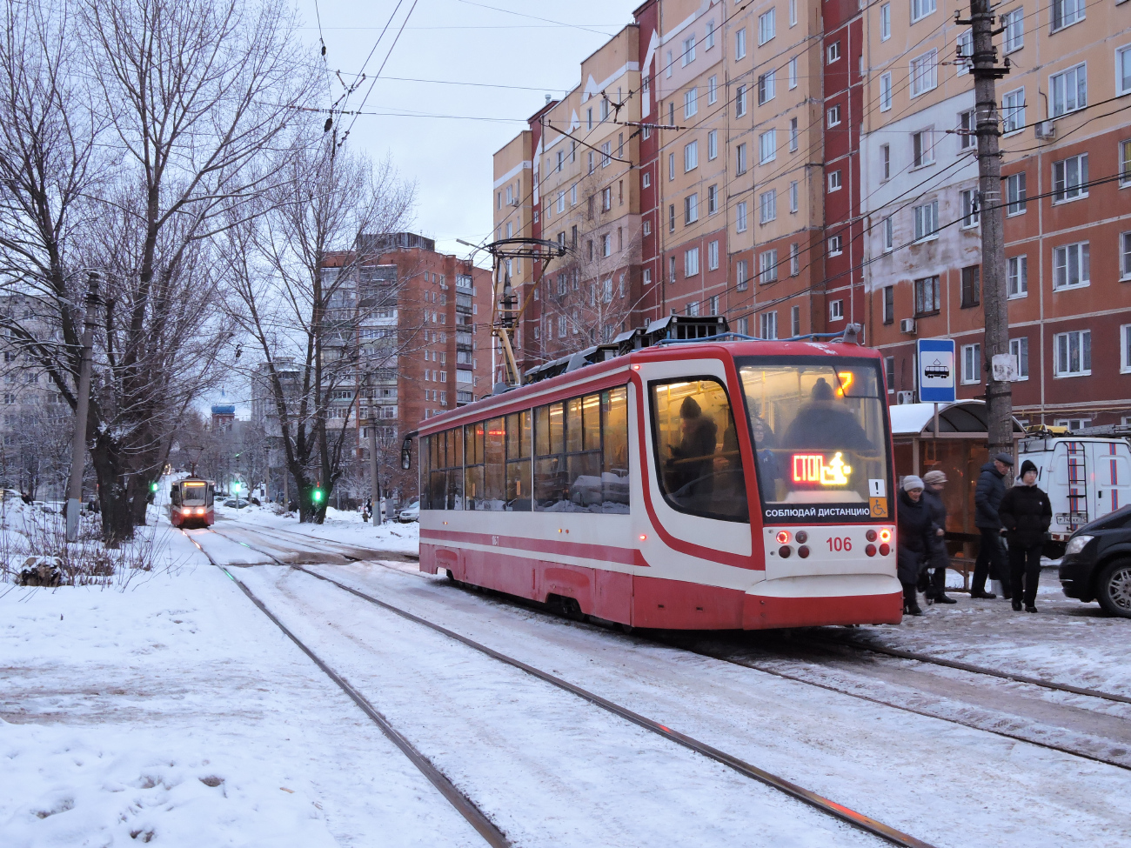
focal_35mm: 50
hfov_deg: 38.2
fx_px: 1634
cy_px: 424
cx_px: 566
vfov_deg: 29.1
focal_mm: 9
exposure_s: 1/20
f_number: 4
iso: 400
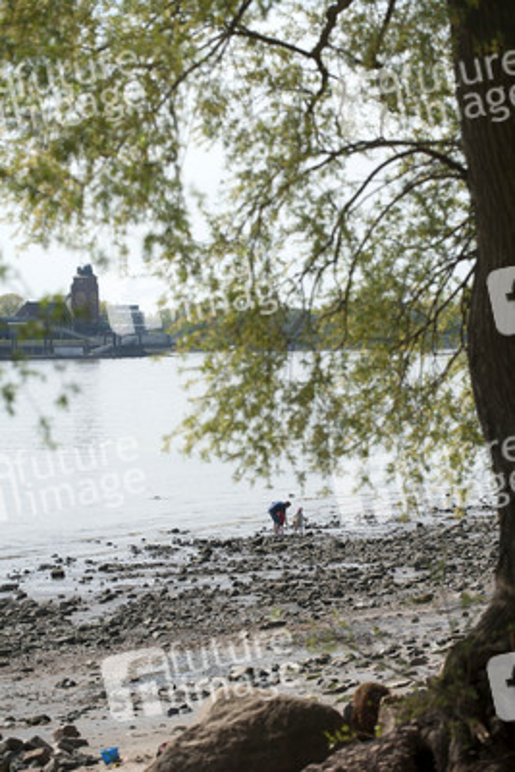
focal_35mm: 120
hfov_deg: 11.4
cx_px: 258
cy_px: 386
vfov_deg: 17.1
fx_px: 2573
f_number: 5
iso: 250
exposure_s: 1/2500
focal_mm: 120
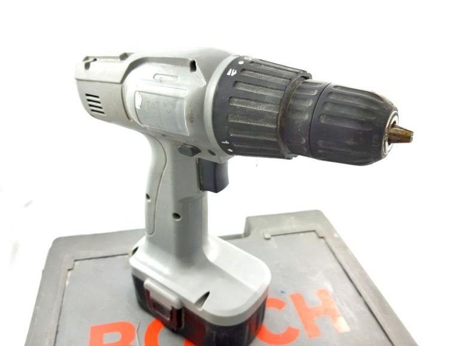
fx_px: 359
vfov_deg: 51.4
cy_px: 173
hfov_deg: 65.3
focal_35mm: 27
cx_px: 230
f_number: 1.7
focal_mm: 3.93
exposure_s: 1/100
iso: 40
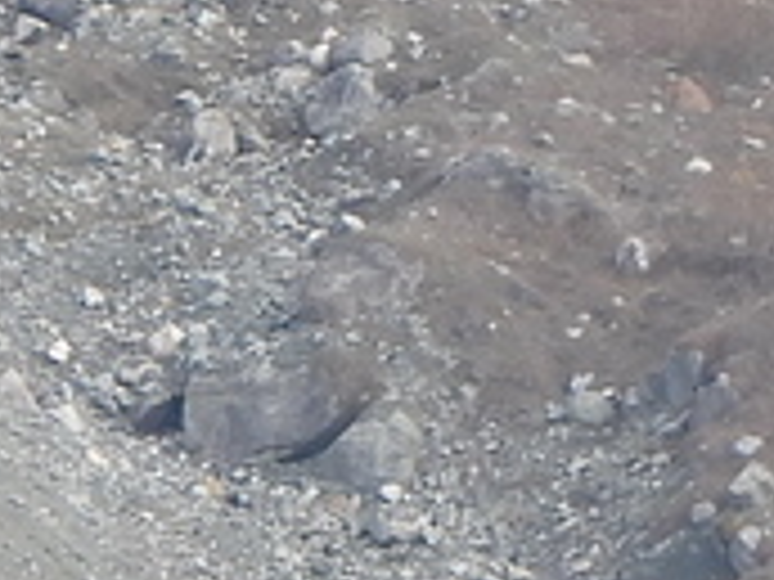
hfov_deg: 0.5
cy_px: -1412
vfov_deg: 0.4
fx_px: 83178
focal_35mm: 3720
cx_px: 1170
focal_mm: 89.2
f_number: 5
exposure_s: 1/250
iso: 100
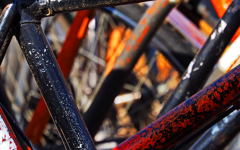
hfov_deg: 2.5
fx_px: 5428
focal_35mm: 830
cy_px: 41
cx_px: 153
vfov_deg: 1.6
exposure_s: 1/250
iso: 400
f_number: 9
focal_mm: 215
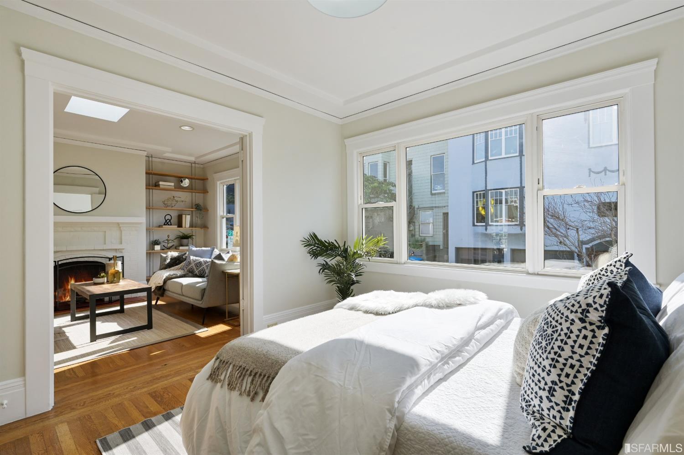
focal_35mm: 17
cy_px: 228
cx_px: 342
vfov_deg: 70.3
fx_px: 323
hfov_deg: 93.3
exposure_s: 1/320
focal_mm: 17
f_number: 11
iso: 400
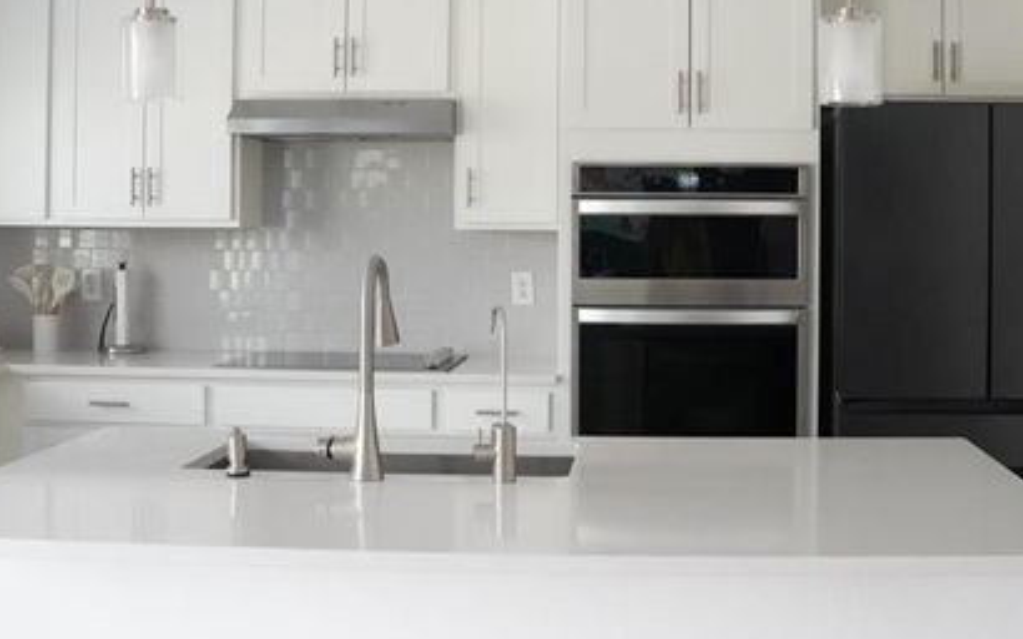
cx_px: 610
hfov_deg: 40.9
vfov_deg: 26.2
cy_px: 213
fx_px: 1366
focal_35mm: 49
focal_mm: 28
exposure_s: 1/1000
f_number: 5
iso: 10000
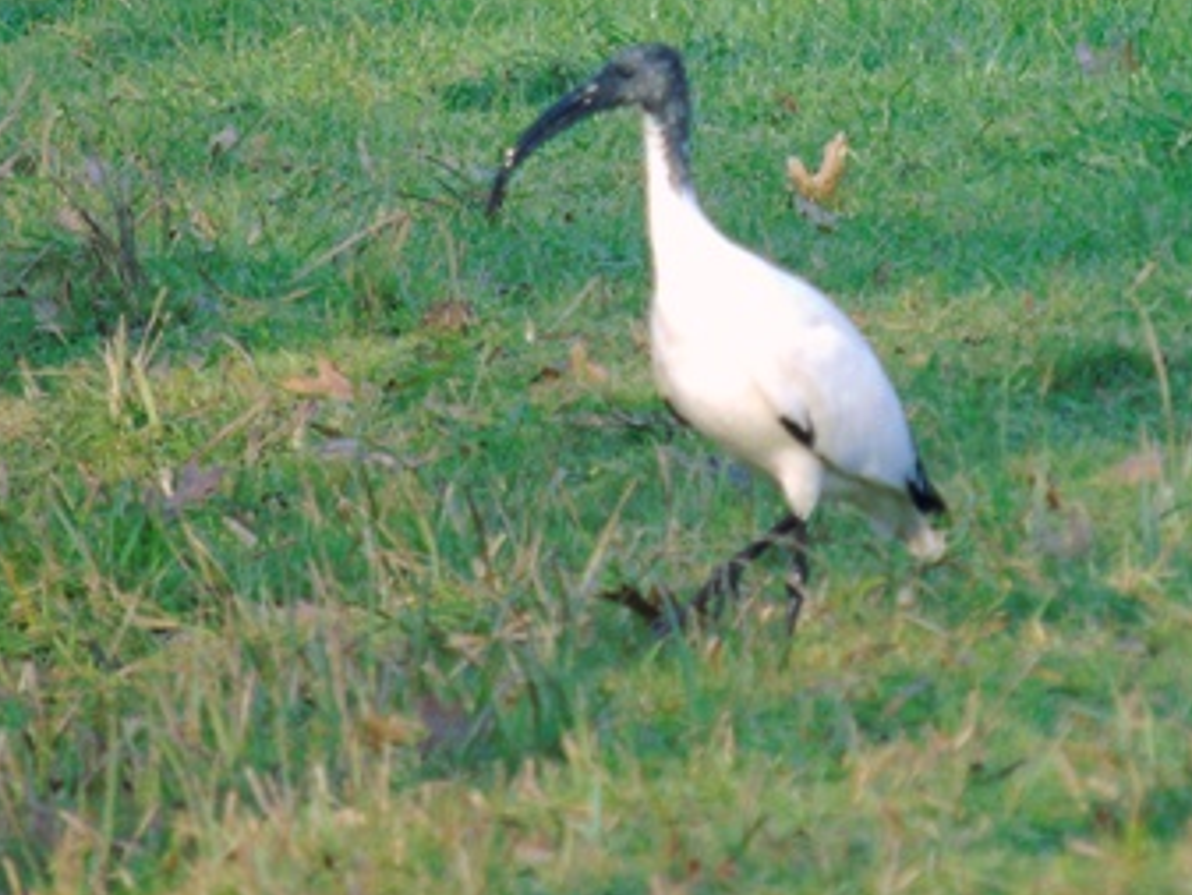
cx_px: 679
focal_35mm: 1898
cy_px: 92
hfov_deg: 1.0
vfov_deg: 0.8
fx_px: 65381
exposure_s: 1/200
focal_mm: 178
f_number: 6.2
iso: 100
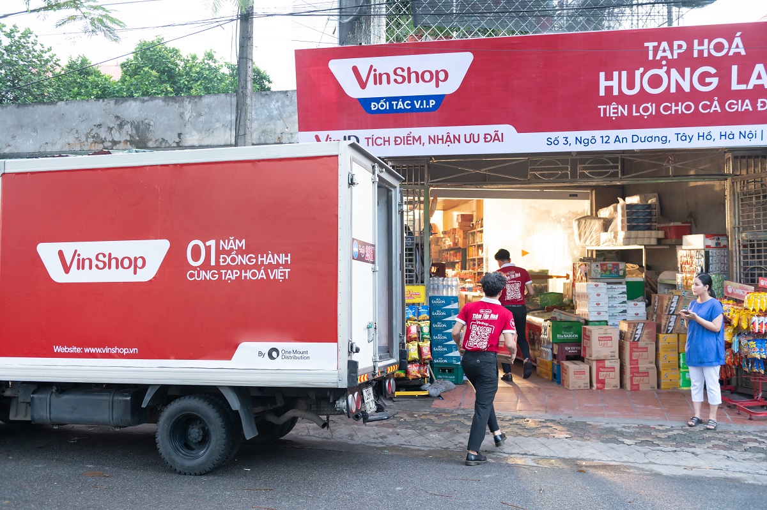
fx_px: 766
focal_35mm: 36
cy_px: 255
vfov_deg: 36.8
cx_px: 384
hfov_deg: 53.2
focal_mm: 36
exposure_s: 1/250
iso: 3200
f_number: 3.5
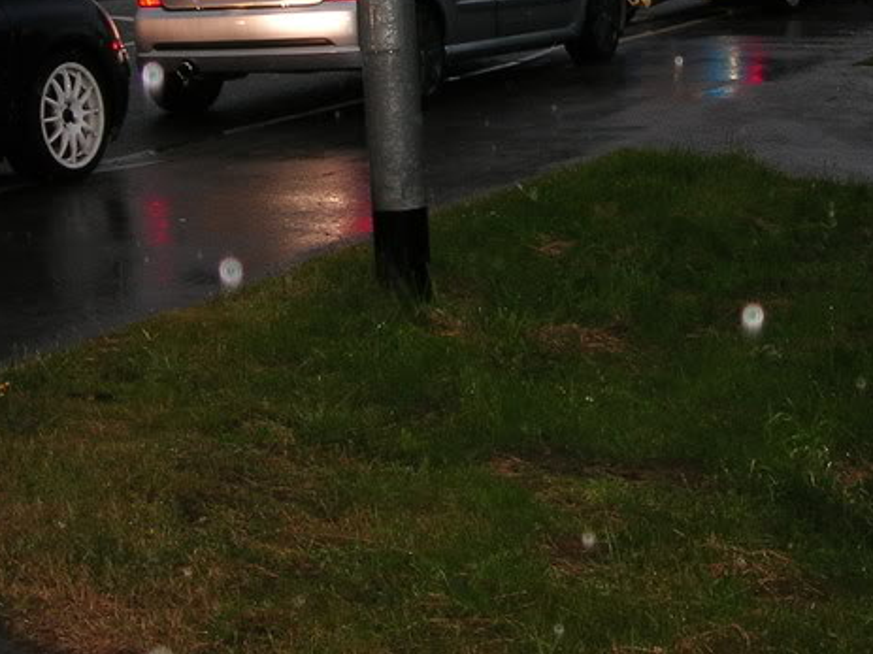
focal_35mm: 84
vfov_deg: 17.2
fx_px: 2118
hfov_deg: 23.2
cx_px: 581
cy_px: 21
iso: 75
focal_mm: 7.8
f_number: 2.8
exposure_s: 1/60.1
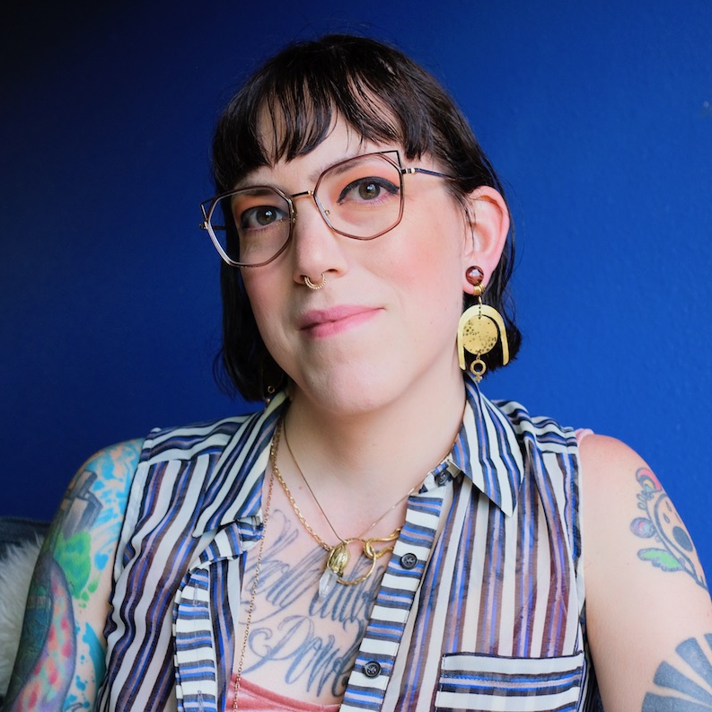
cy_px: 420
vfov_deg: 37.4
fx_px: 1047
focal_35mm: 45
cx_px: 358
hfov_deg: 37.6
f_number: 4
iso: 800
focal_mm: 23
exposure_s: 1/125
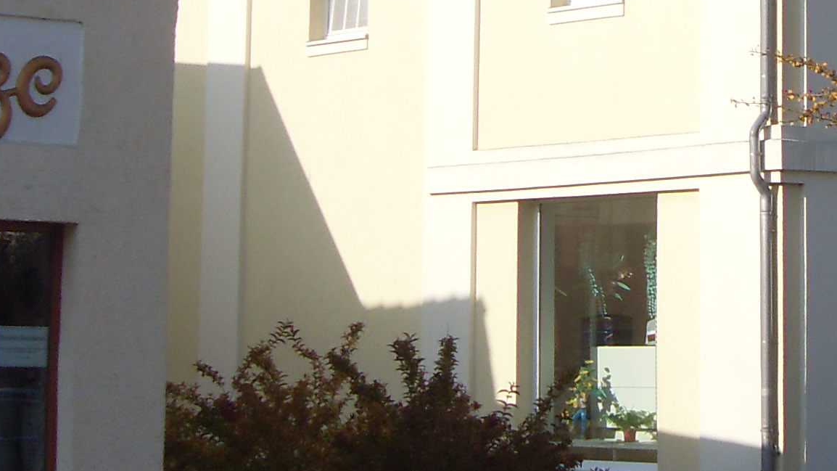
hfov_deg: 17.8
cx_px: 1036
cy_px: -99
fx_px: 2530
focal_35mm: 114
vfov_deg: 10.5
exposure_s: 1/250
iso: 80
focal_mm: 6.3
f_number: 7
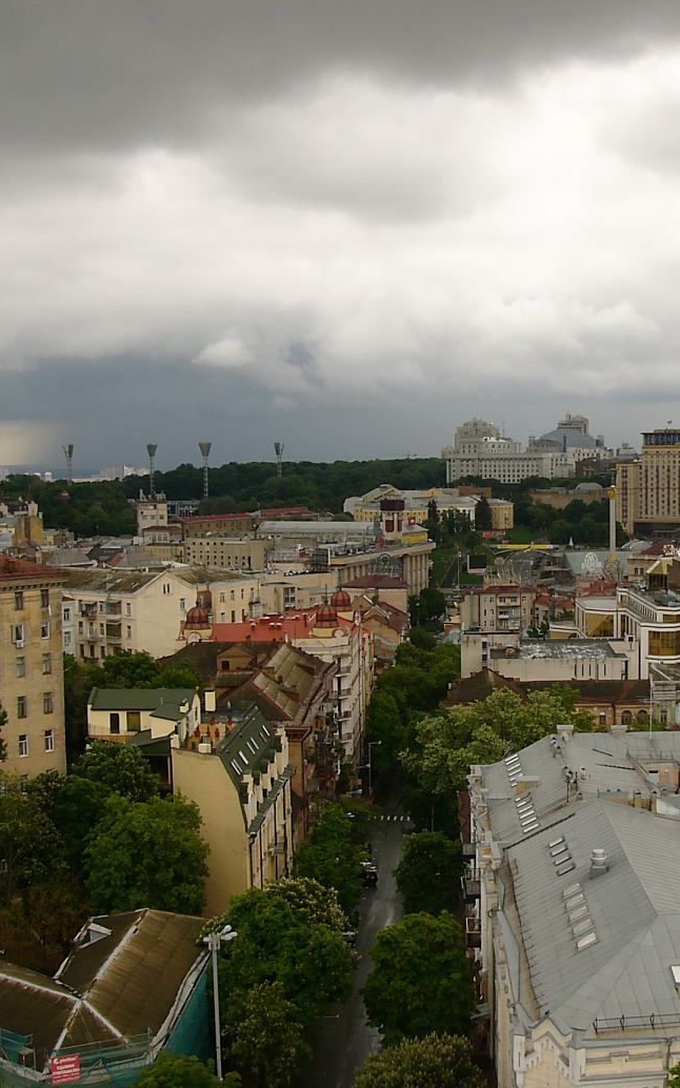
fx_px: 1513
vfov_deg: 39.6
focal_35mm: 51
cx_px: 498
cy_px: 544
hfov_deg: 25.1
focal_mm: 6
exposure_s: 1/250
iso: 50
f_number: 5.2
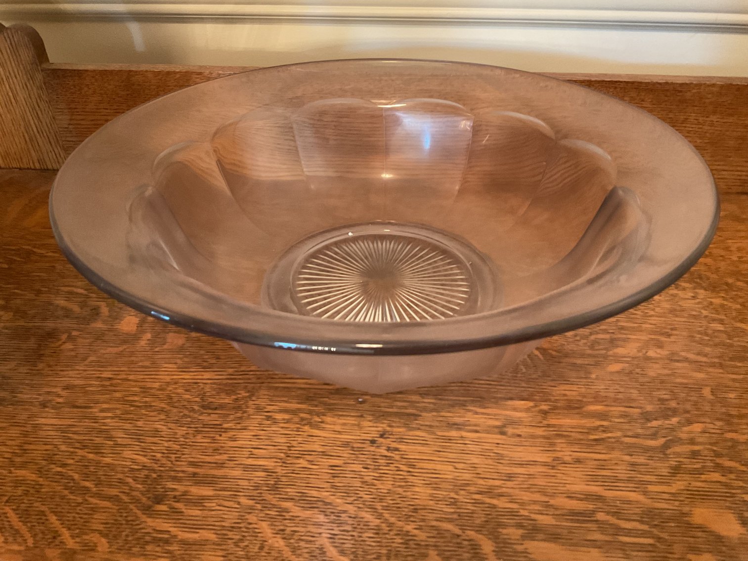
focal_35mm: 29
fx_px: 627
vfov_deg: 48.2
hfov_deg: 61.7
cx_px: 374
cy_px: 280
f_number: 1.8
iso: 320
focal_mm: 3
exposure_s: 1/40
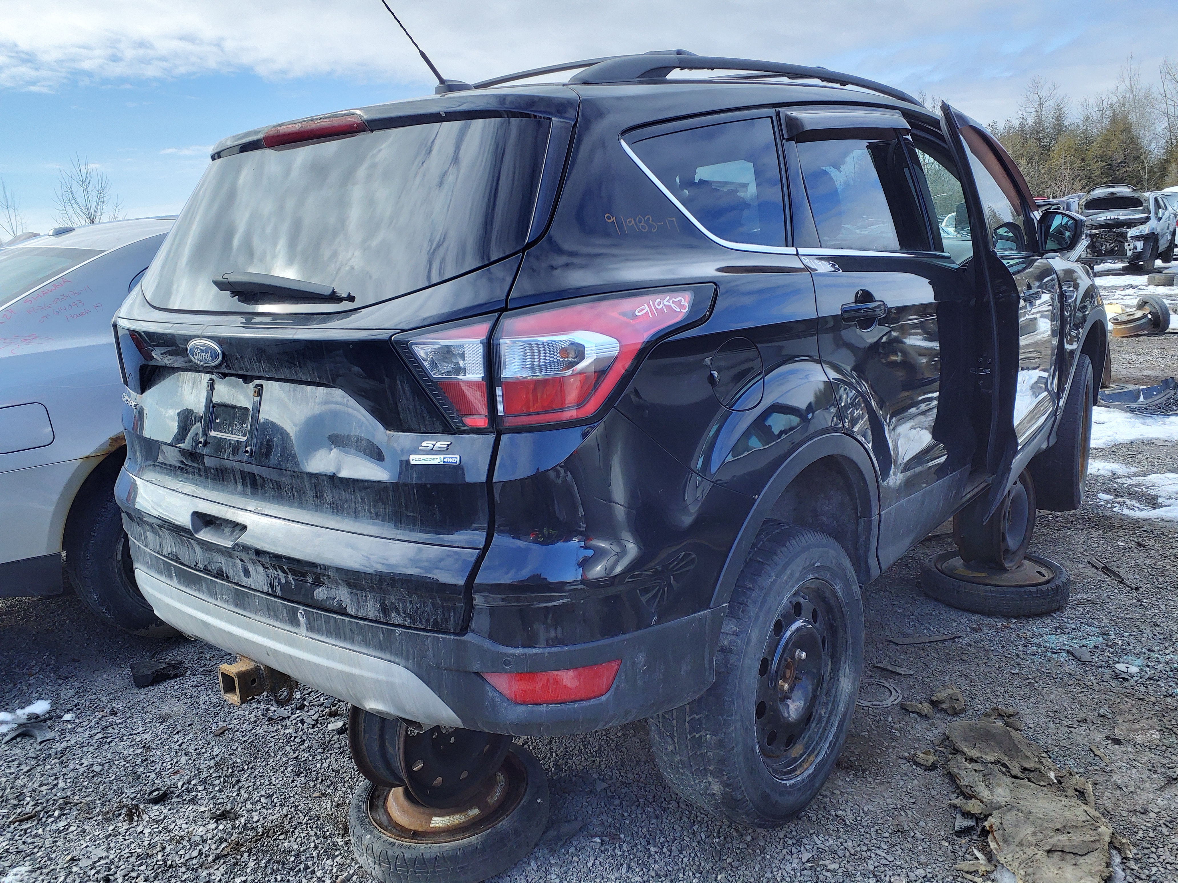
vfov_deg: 53.1
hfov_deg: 67.3
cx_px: 589
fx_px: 885
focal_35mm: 26
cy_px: 442
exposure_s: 1/286
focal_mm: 3.58
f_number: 1.9
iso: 40
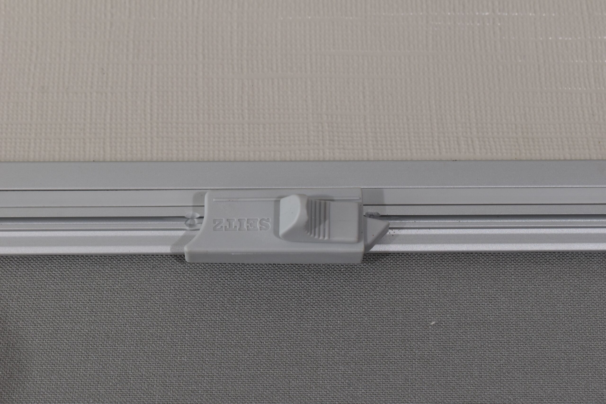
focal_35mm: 82
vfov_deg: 16.6
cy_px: 202
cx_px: 303
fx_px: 1389
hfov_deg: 24.6
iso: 250
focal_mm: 55
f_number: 8
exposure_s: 1/60
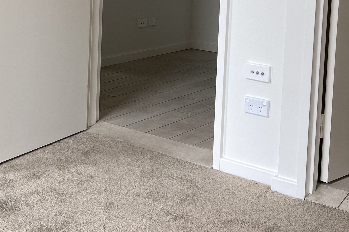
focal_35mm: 70
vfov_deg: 18.9
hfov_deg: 28.8
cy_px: 3
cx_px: 156
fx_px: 678
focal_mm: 4.25
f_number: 1.8
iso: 50
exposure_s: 1/100
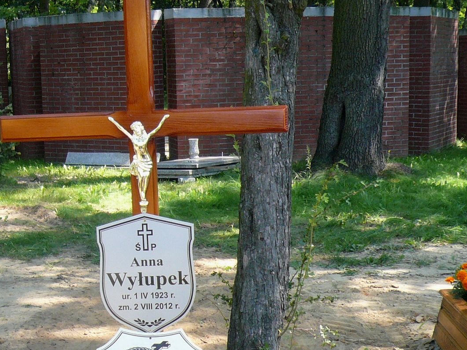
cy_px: 226
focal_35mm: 72
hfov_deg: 26.9
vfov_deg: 20.4
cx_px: 168
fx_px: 971
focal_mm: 5.4
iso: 100
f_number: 3
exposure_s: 1/160
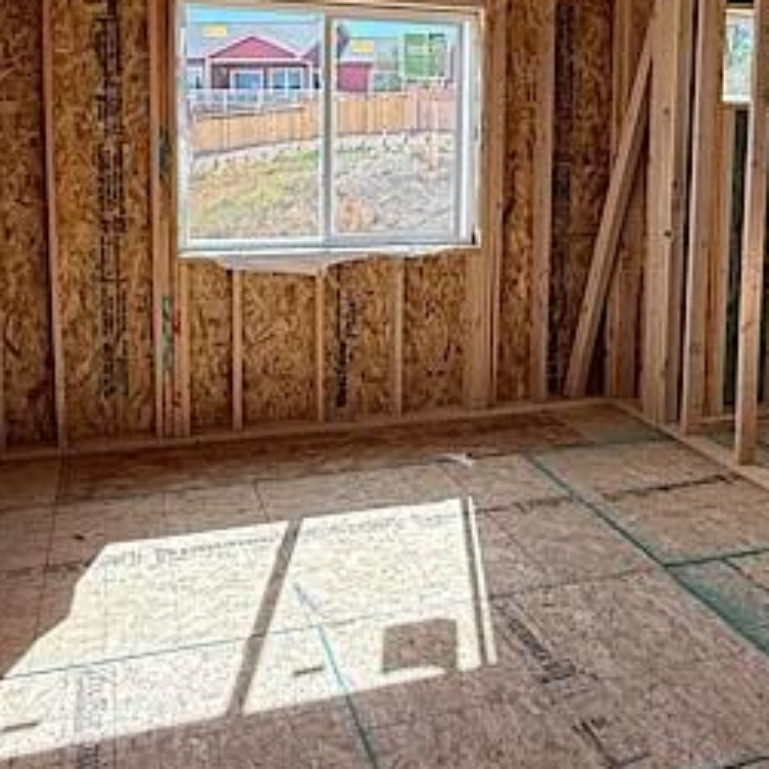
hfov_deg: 44.8
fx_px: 930
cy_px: 228
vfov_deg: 44.0
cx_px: 444
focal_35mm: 37
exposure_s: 1/249
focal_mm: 2.22
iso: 64
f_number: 2.2
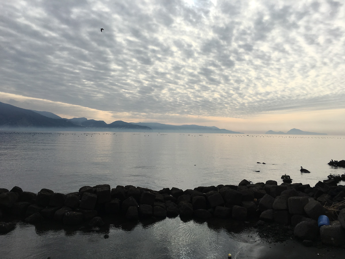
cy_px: 130
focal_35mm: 29
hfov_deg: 61.7
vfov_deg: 48.2
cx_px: 172
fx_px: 289
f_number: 2.2
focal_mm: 4.15
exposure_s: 1/3205
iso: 25
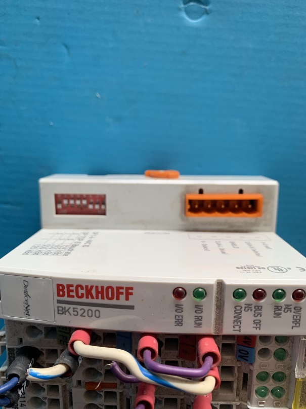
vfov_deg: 67.3
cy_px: 204
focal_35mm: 26
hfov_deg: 53.1
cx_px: 153
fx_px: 307
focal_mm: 4.25
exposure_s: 1/115
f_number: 1.8
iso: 100
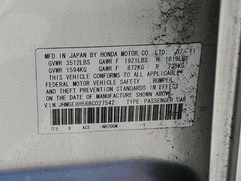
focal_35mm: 26
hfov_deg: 67.3
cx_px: 120
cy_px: 90
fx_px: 181
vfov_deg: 53.1
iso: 50
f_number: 1.5
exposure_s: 1/2000
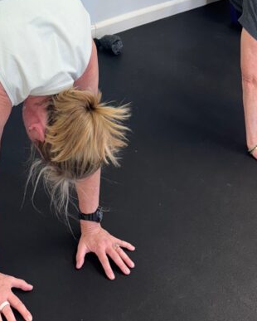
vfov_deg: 26.9
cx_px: 85
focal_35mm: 62
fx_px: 589
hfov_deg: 24.5
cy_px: -66
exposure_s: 1/120
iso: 100
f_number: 1.78
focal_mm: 6.76
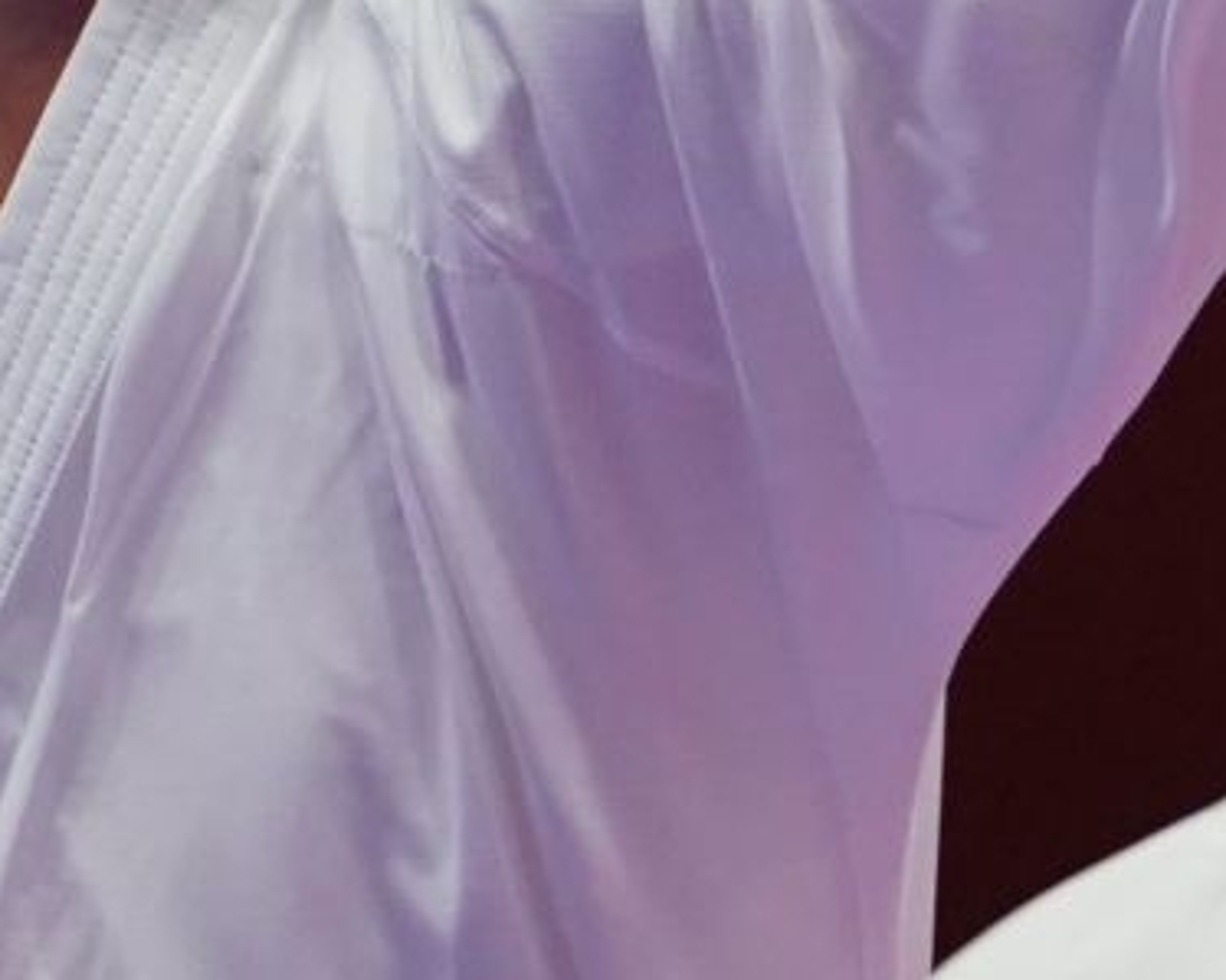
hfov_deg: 1.1
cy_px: 334
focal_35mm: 1748
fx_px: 63409
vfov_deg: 0.9
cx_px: 744
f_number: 4
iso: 2500
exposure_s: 1/1000
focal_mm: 258
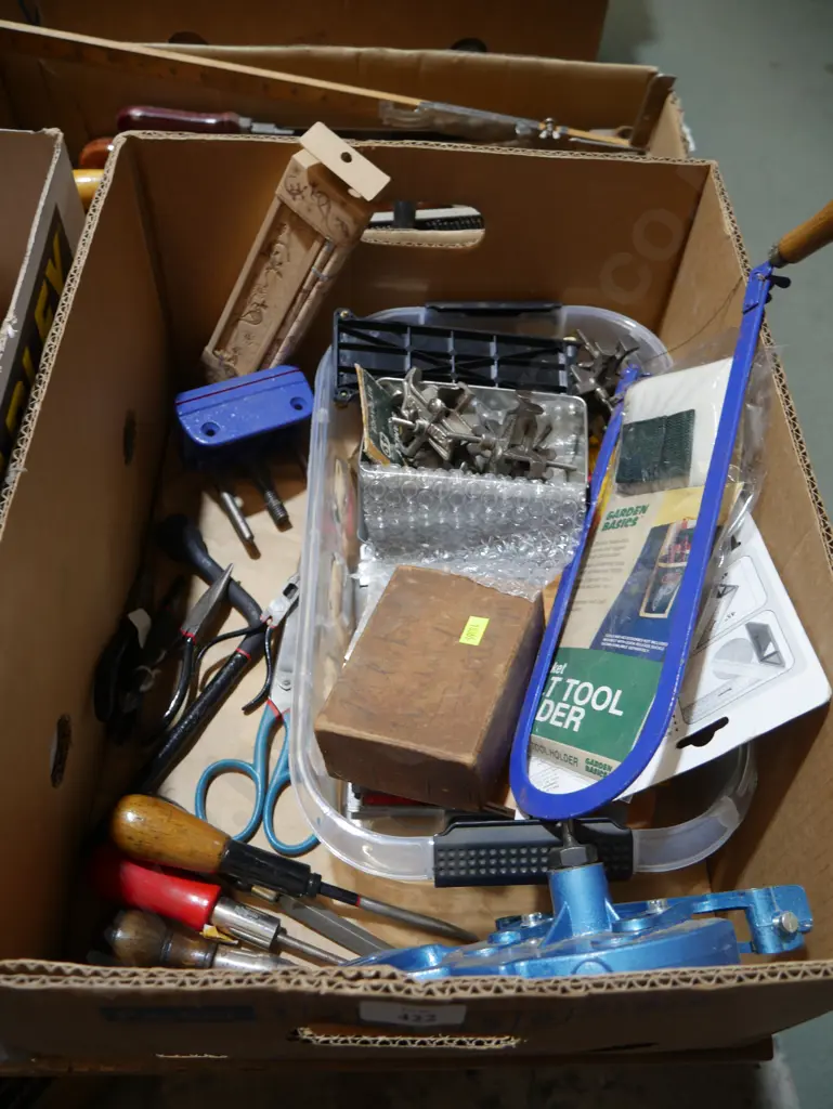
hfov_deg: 49.8
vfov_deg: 63.4
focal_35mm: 28
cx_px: 416
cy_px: 554
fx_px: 898
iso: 250
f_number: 3.5
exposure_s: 1/60
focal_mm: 14
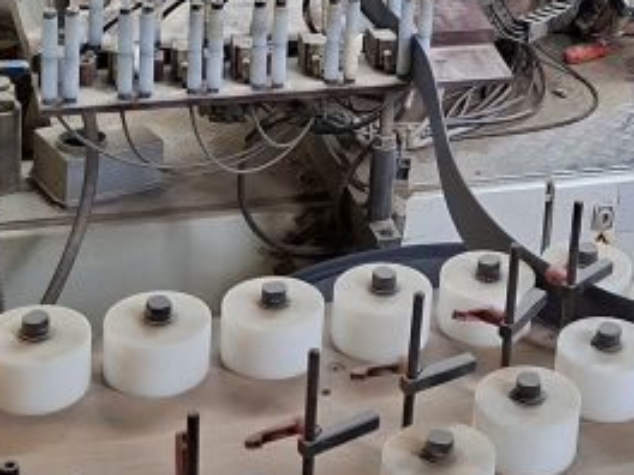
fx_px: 1703
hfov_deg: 20.6
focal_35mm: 93
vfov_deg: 15.4
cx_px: 597
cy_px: -74
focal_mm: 5.54
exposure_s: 1/120
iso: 160
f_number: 1.8
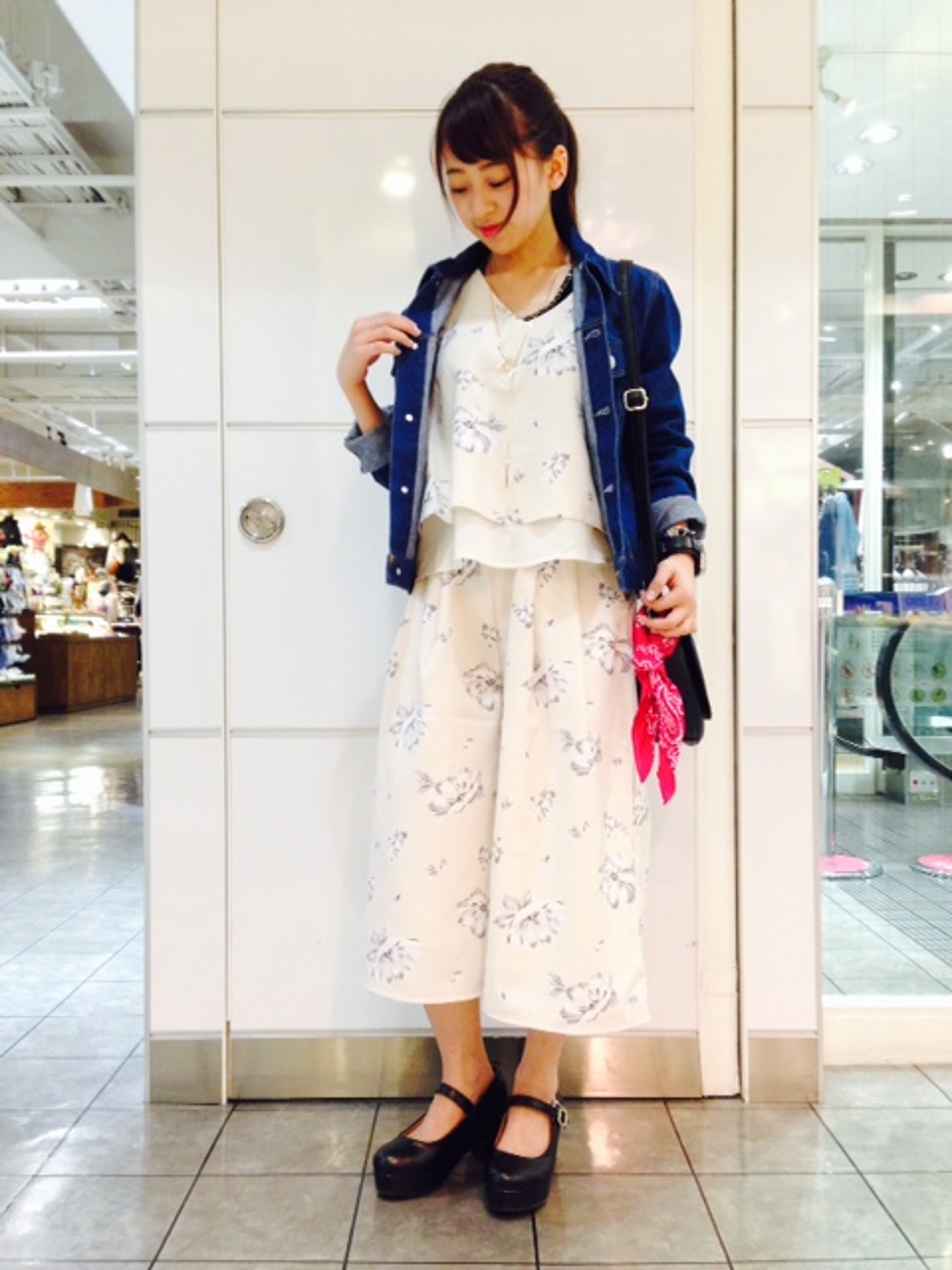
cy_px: 635
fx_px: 1210
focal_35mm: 33
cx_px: 476
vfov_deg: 55.4
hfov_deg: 42.9
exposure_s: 1/20
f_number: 2.4
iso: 100
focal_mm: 4.12
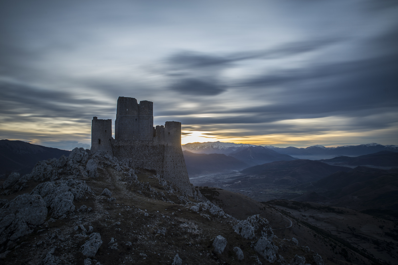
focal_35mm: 24
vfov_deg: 53.2
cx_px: 199
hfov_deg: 73.7
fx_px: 265
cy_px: 132
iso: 100
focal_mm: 24
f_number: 13
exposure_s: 75
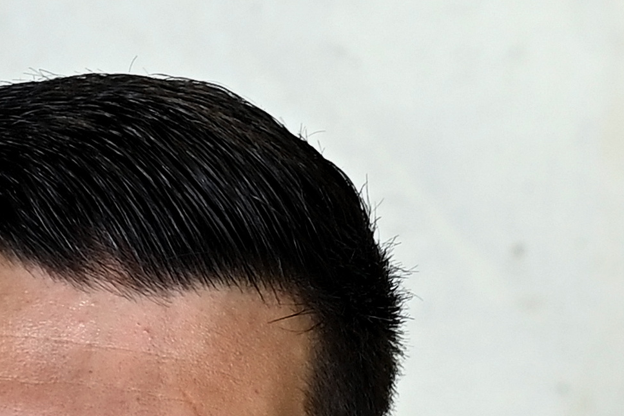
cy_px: 1157
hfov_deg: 3.4
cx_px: 638
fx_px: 10467
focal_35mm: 604
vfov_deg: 2.3
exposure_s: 1/250
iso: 250
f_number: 5.6
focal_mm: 105
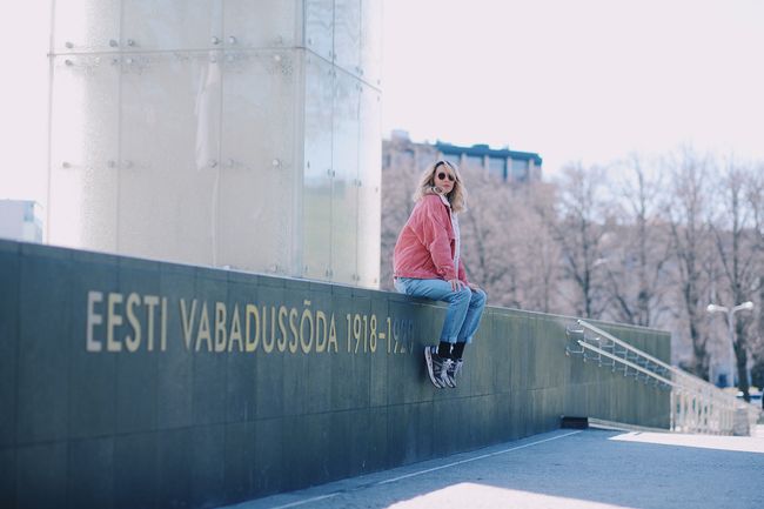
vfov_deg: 16.1
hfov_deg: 23.9
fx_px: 1803
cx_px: 382
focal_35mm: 85
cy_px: 254
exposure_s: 1/800
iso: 100
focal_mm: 85
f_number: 4
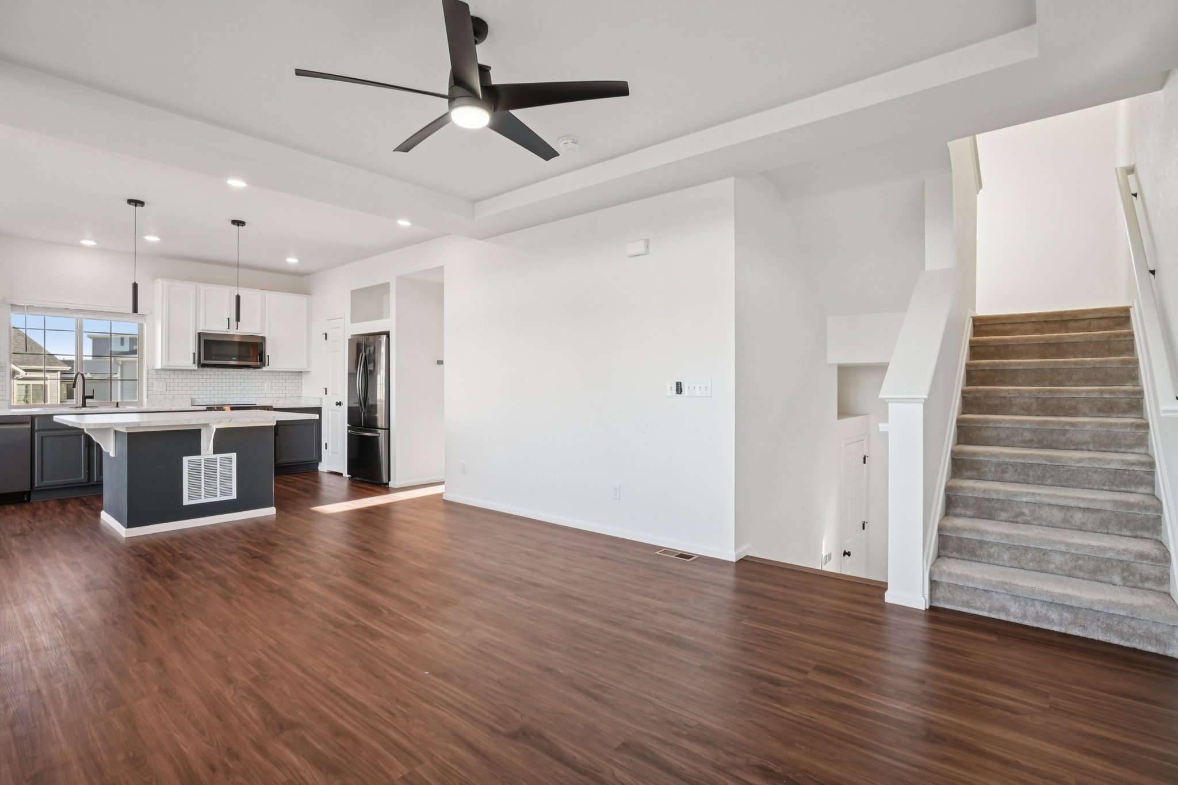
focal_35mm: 16
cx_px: 589
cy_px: 392
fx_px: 540
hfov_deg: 95.0
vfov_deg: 72.0
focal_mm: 11
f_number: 8
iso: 400
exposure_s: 1/100
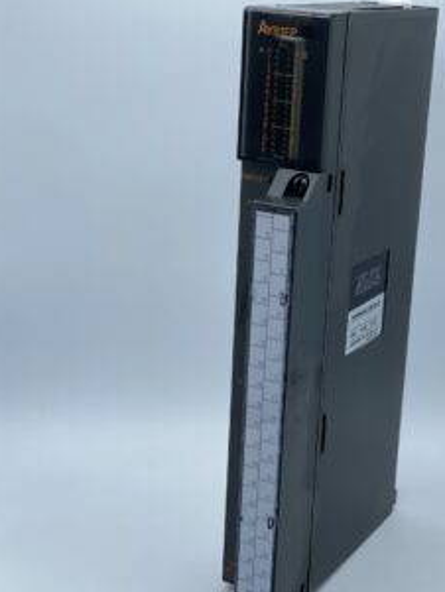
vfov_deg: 28.1
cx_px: 286
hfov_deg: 21.3
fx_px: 1182
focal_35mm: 69
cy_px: 309
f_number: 2
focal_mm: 6
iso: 20
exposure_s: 1/369
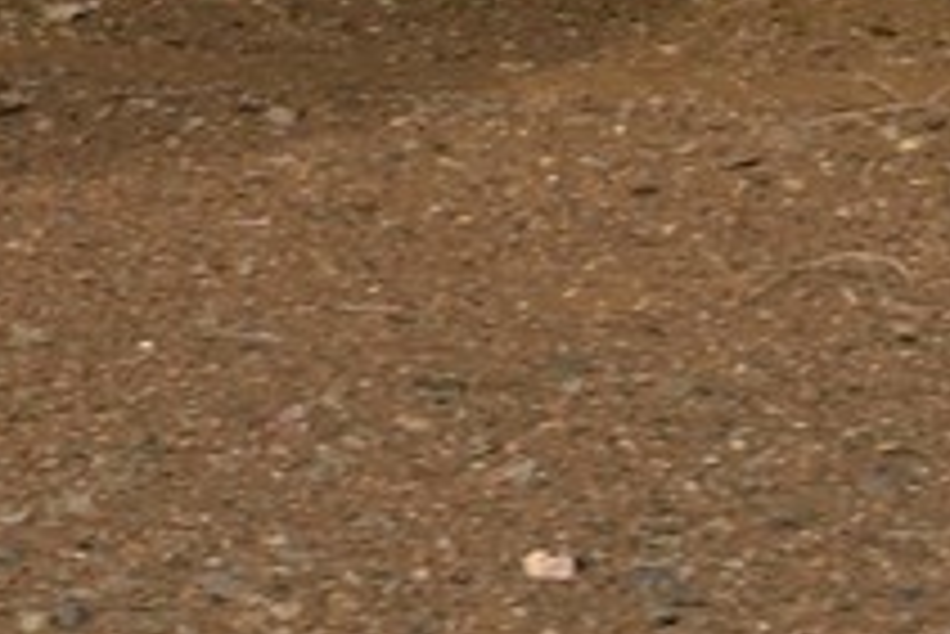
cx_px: -122
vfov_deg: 3.5
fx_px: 10008
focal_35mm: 379
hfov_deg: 5.4
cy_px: -1695
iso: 200
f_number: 14
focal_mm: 50
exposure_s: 1/250
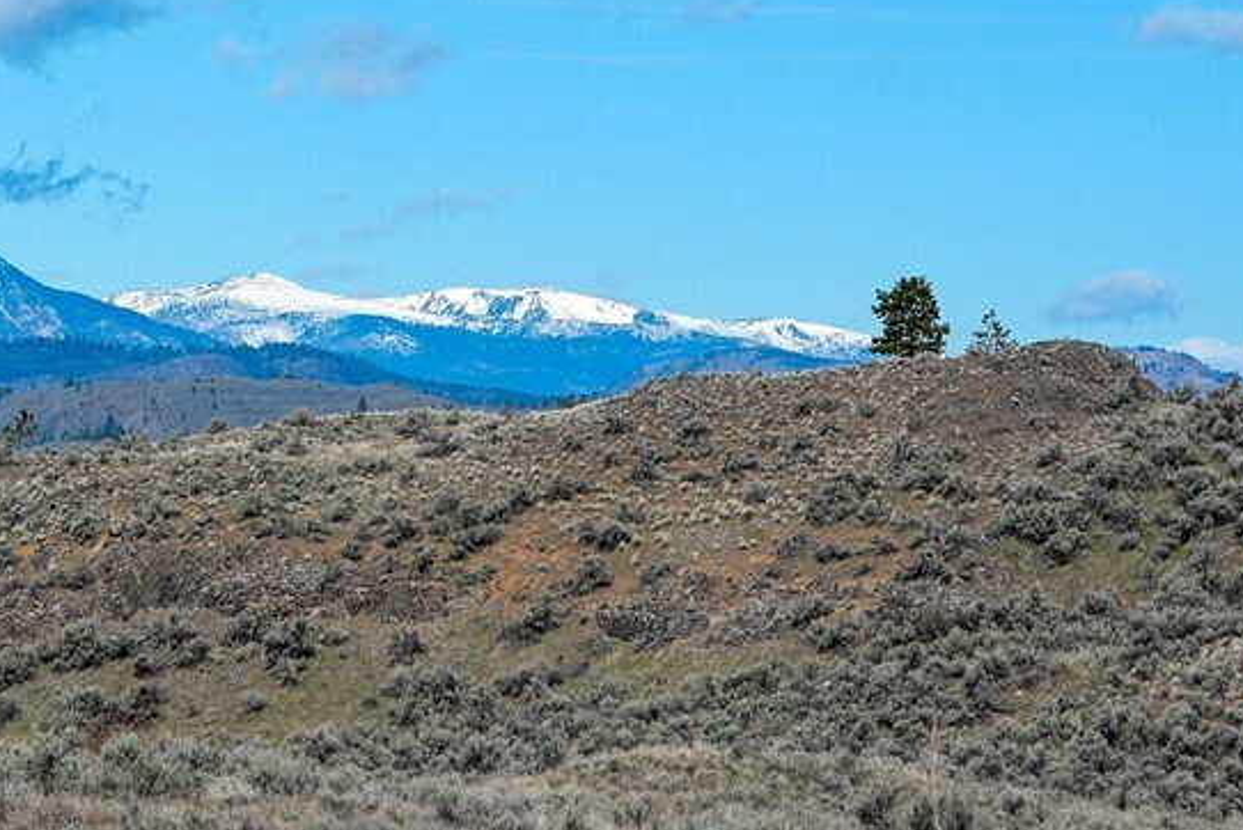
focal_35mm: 219
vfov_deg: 6.3
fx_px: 7565
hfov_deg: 9.3
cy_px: 311
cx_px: -230
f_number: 9
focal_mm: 70
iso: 100
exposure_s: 1/320
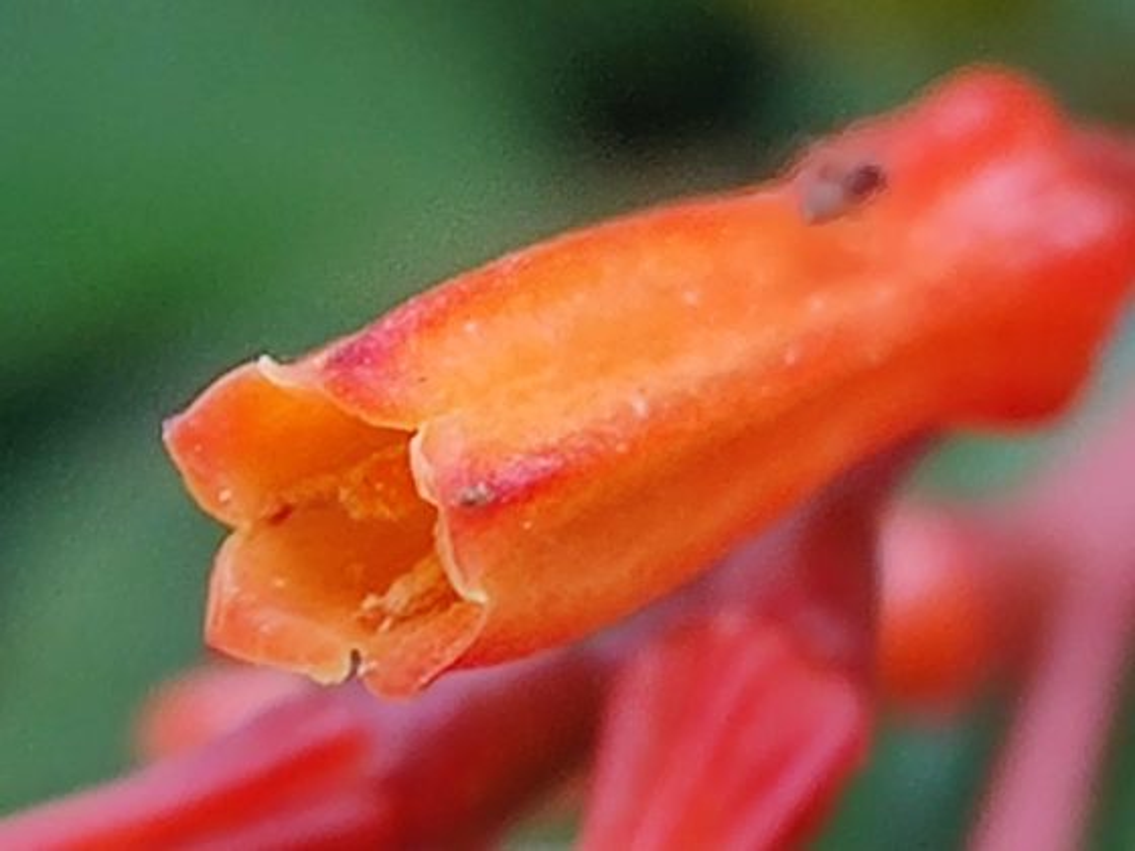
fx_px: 885
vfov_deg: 51.4
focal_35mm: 27
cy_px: 426
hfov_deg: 65.3
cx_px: 568
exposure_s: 1/100
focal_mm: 4.75
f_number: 1.65
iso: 125
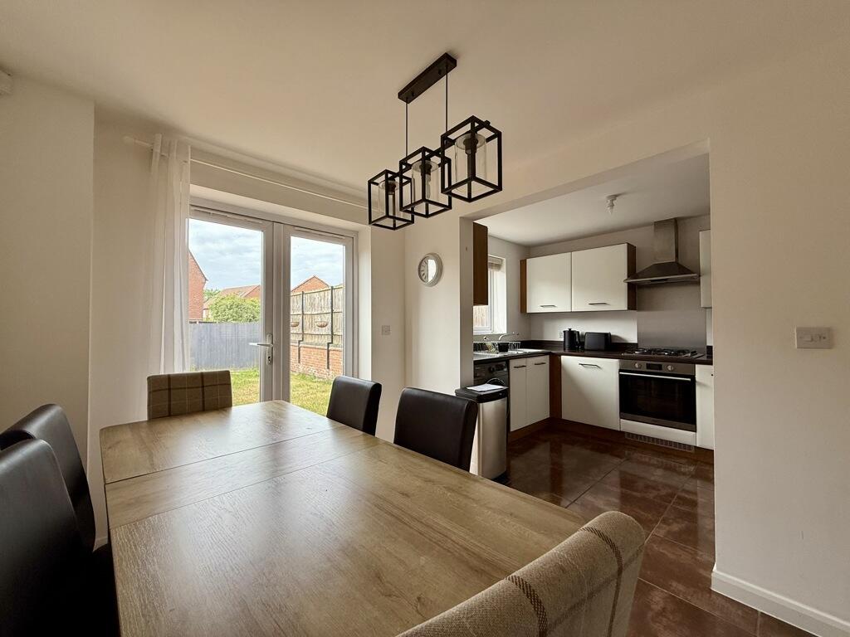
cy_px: 318
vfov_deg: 85.7
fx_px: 344
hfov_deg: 102.1
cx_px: 425
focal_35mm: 14
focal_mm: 2.22
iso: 50
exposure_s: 1/137
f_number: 2.2
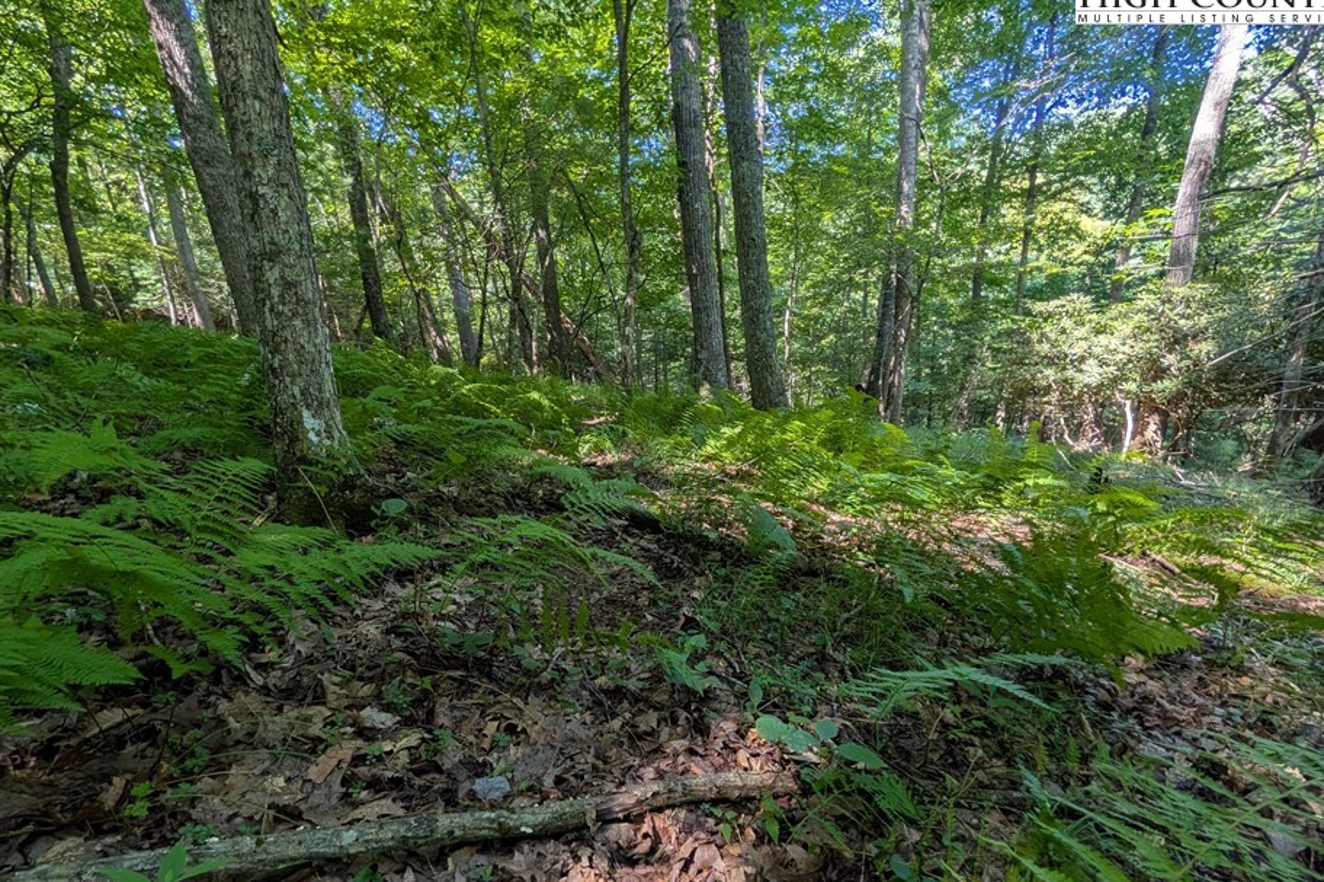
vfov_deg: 80.6
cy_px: 509
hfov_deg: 104.2
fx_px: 515
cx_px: 630
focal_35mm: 14
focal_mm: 2.02
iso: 45
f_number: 1.7
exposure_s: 1/121
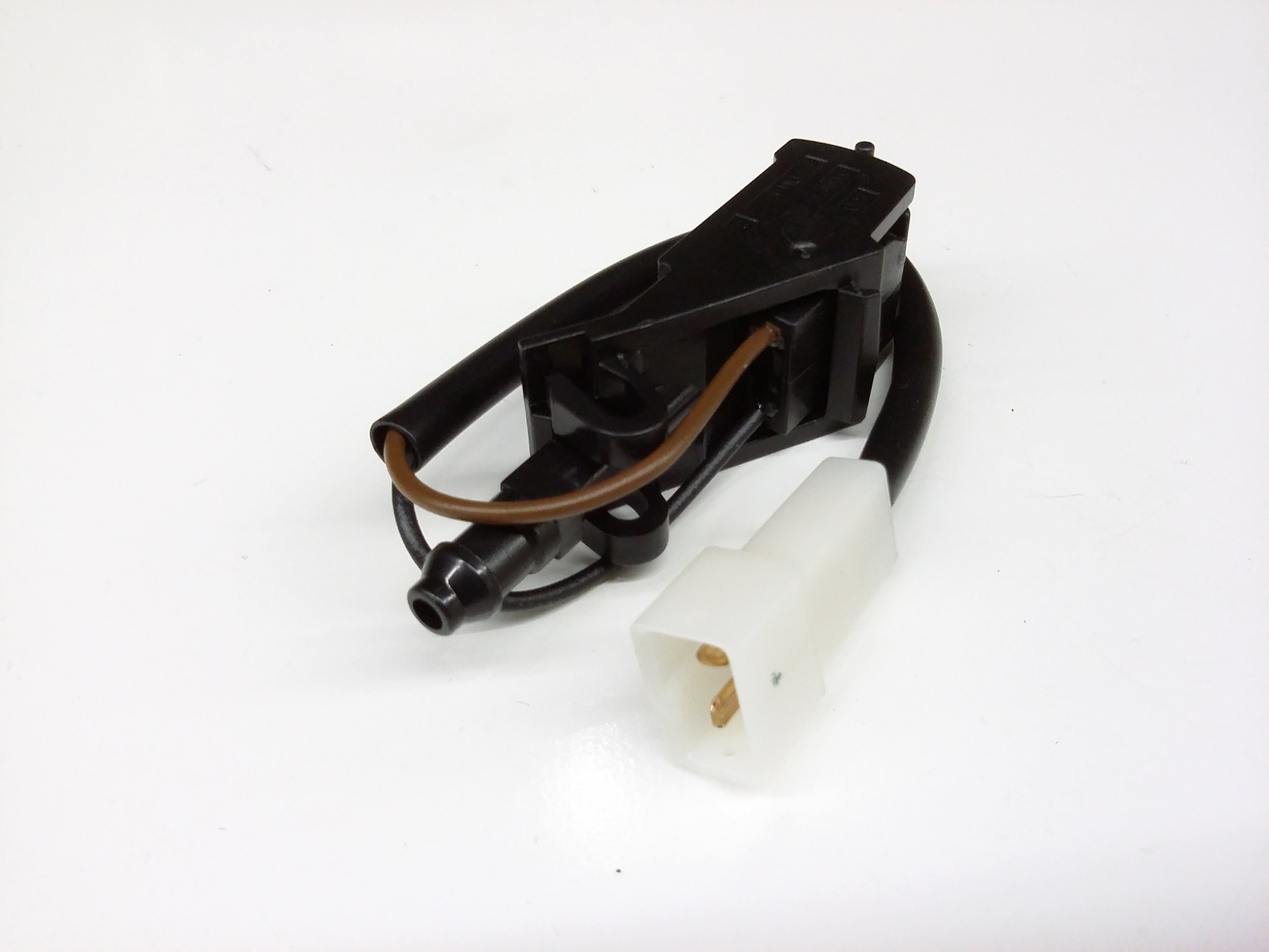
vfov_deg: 44.2
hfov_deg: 56.8
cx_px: 634
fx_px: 1173
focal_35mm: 32
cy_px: 476
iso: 200
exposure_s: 1/15
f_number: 2.4
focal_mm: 3.4
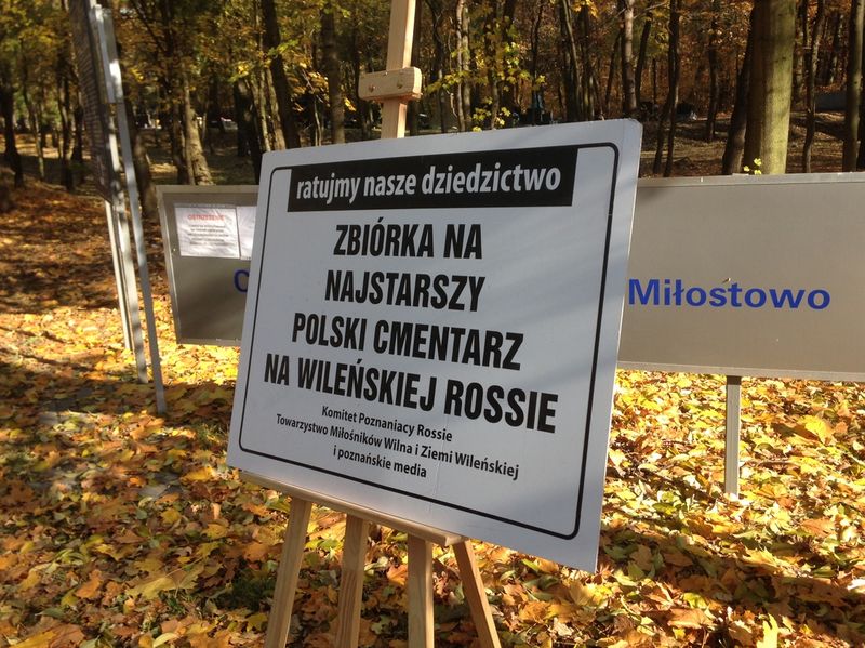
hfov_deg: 55.4
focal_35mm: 33
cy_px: 324
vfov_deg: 42.9
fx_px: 824
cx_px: 432
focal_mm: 4.12
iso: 50
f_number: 2.4
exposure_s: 1/411
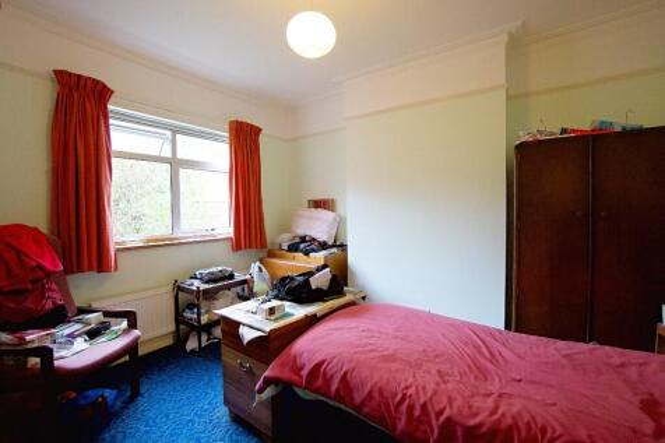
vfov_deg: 77.3
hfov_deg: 100.4
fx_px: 277
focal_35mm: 15
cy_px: 222
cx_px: 332
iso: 3200
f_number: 4
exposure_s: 1/160
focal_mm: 10
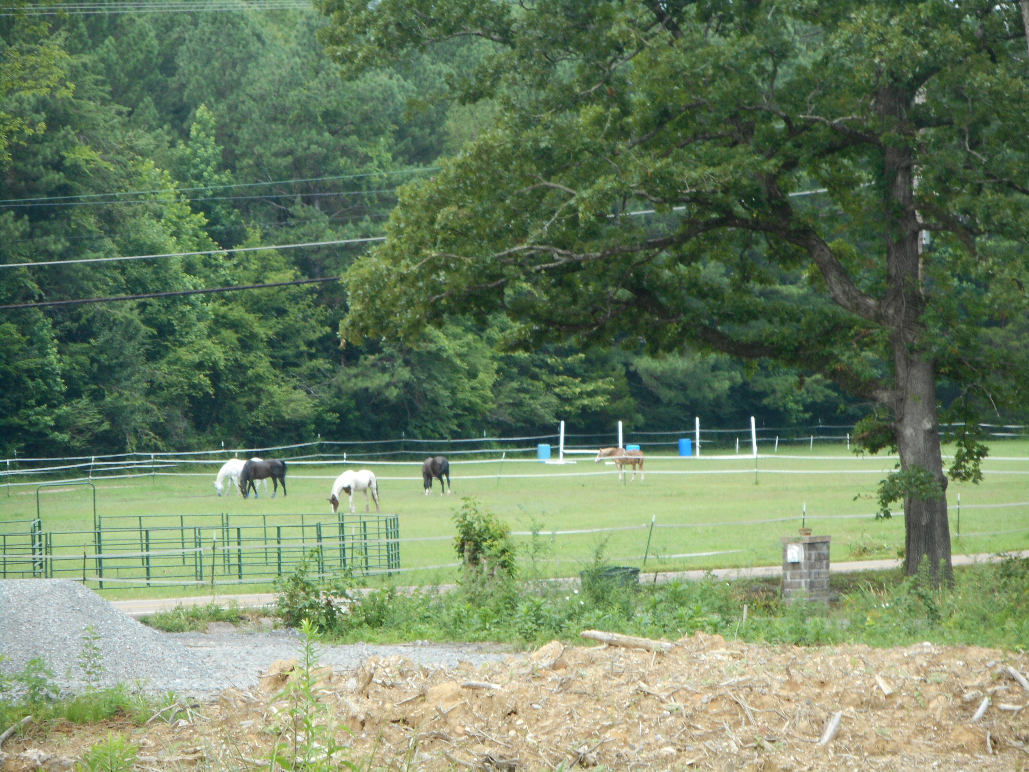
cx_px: 514
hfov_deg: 11.3
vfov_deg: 8.5
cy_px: 386
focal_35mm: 175
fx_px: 5202
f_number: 6.4
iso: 140
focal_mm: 31.4
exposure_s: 1/60
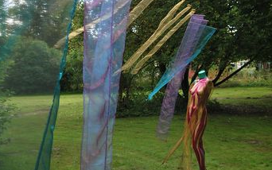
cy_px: 68
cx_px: 124
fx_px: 430
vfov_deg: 22.3
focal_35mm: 58
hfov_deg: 35.1
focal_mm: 18
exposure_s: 1/160
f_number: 6.3
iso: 100
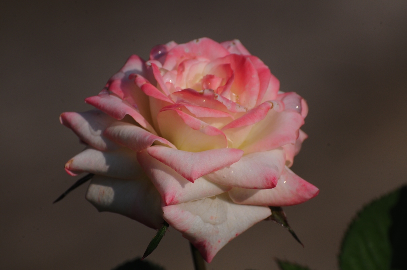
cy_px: 135
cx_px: 204
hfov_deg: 4.6
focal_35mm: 450
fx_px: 5081
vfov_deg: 3.0
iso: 200
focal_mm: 300
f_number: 16
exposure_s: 1/400
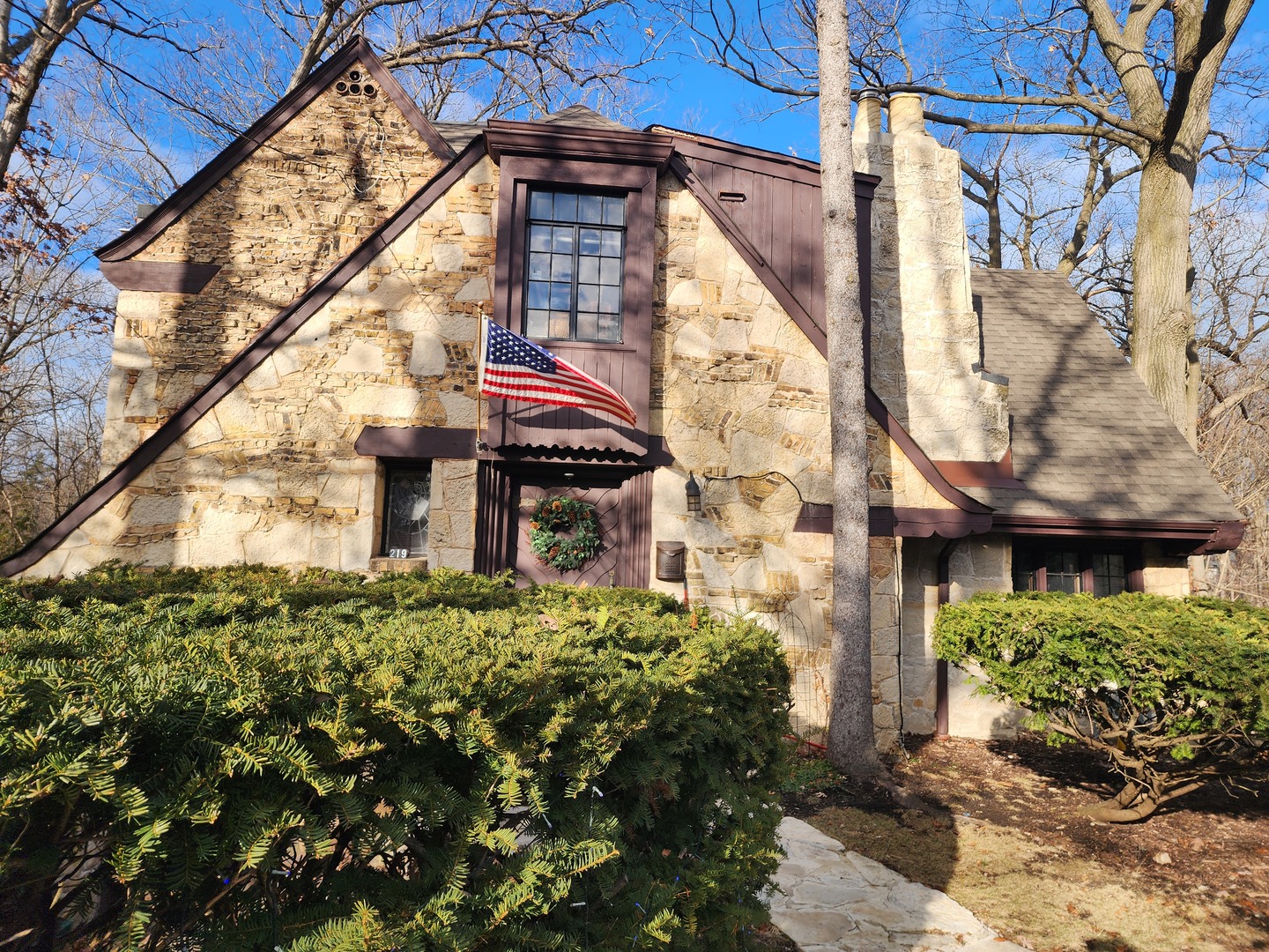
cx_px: 634
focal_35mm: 23
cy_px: 476
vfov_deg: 58.9
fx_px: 843
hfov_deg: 73.9
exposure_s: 1/515
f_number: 1.8
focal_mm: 6.4
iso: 12
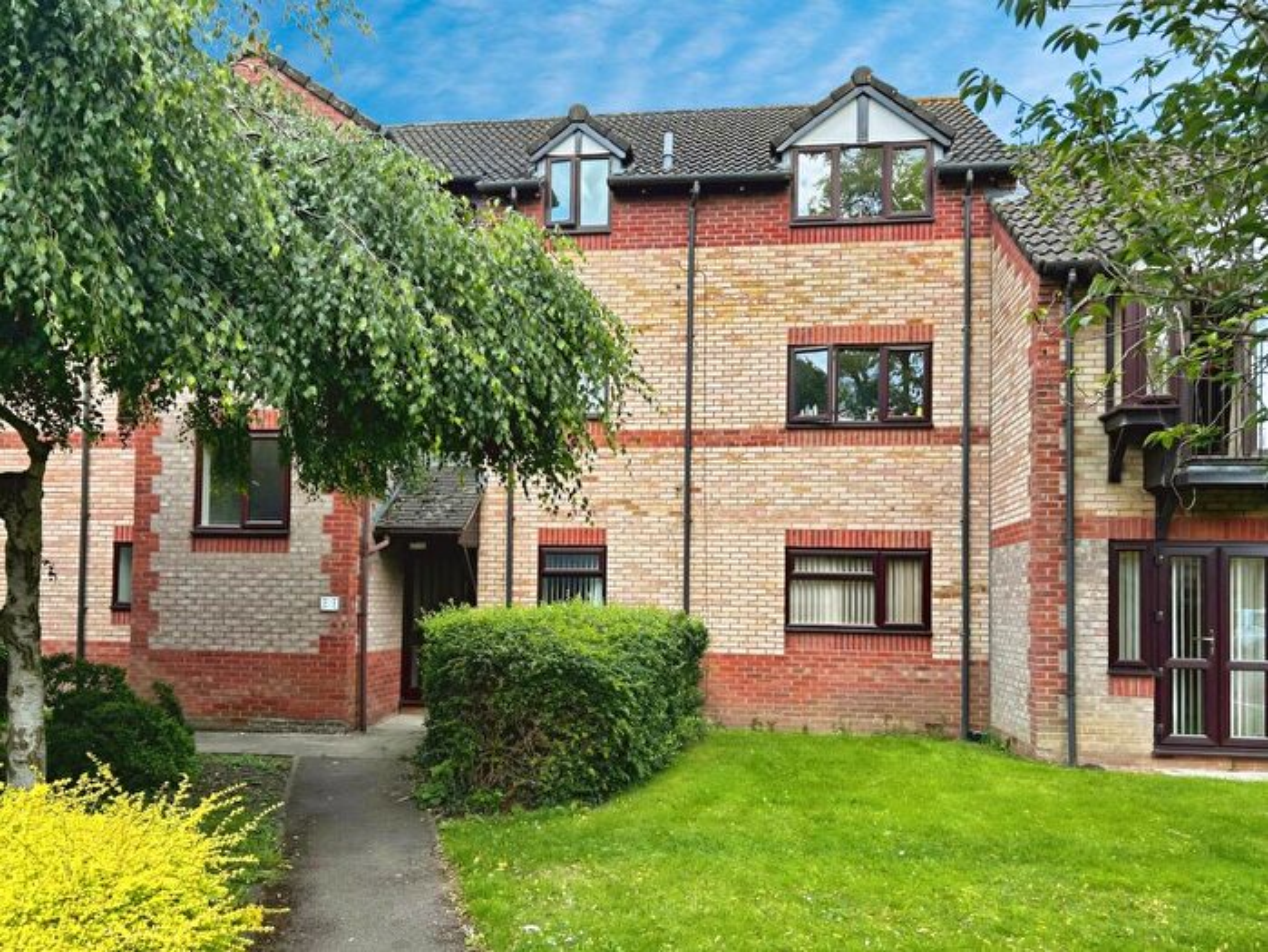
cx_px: 634
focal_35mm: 26
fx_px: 953
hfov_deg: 67.3
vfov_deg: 53.1
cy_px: 476
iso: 50
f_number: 1.5
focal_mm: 5.7
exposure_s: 1/625
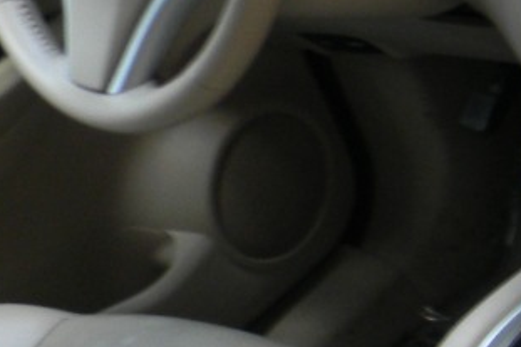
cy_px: 112
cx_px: 915
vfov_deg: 10.1
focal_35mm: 135
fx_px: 1953
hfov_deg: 13.7
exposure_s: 1/30
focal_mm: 5
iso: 92
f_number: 3.5
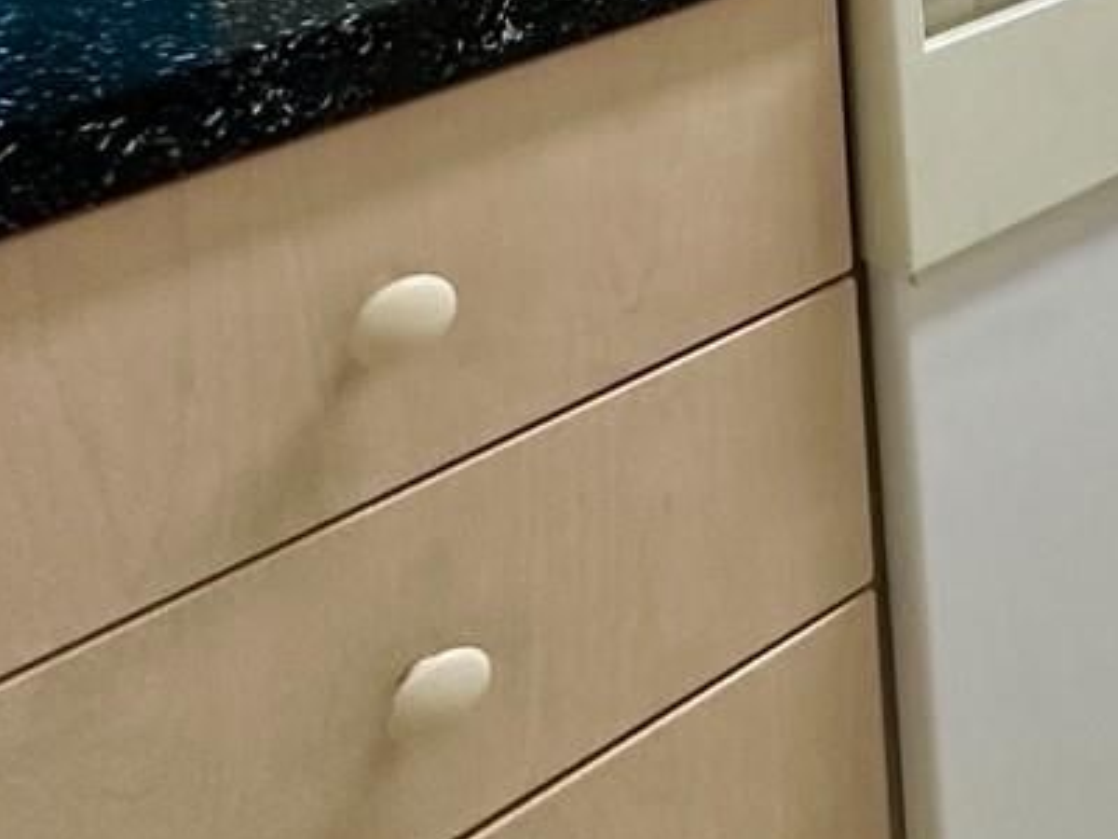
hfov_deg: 23.2
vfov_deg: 19.5
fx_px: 1809
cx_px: 1889
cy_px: -671
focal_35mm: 56
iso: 200
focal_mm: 2.22
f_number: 2.2
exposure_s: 1/120
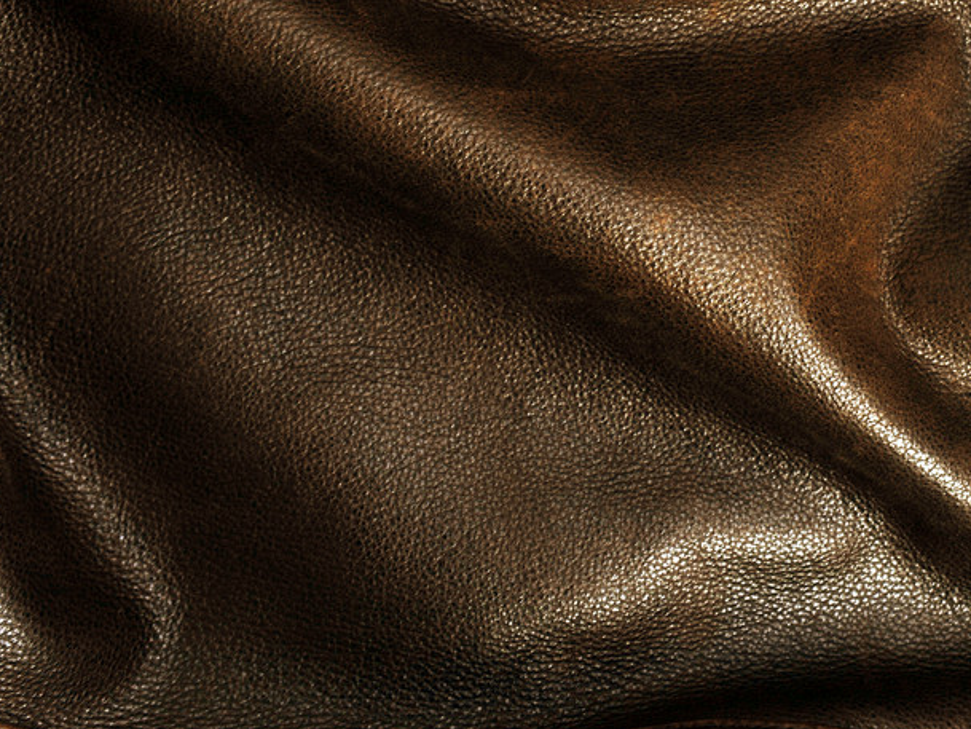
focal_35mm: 84
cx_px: 690
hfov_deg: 23.1
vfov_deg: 17.5
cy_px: 199
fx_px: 2357
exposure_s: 1/40
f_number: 10
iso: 400
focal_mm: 52
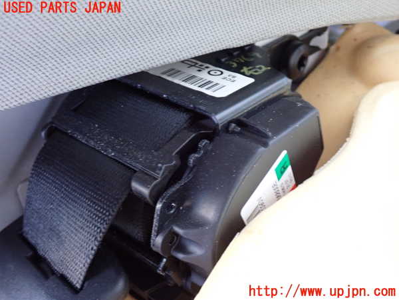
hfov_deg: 45.8
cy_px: 150
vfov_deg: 35.1
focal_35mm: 41
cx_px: 200
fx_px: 473
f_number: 2.8
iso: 800
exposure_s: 1/15
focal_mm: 7.31
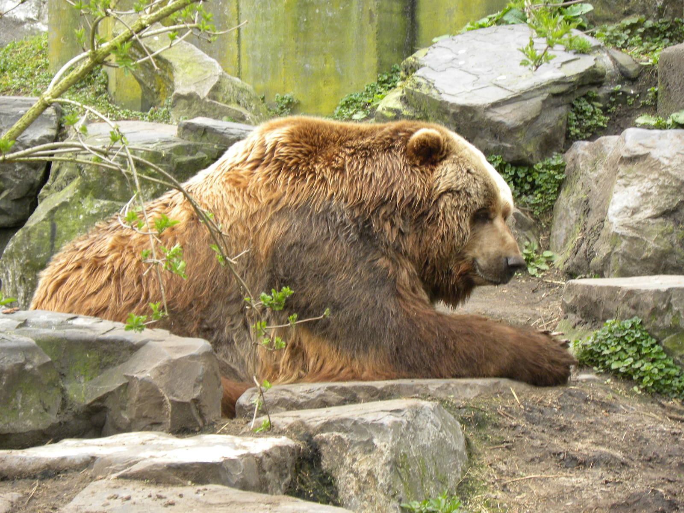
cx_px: 342
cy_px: 256
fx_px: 4881
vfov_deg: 6.0
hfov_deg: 8.0
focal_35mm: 247
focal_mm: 44
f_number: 4.5
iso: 139
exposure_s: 1/79.4
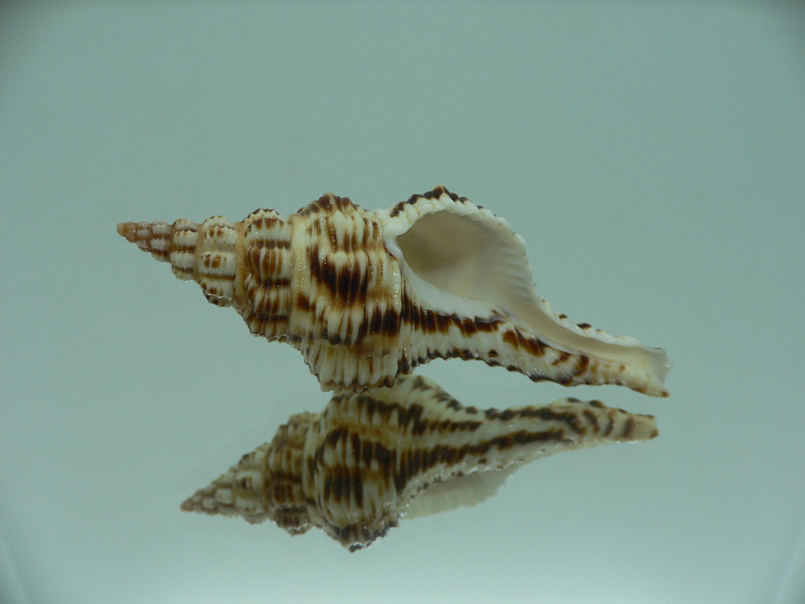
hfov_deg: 52.6
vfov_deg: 40.7
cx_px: 402
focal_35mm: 35
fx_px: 814
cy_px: 302
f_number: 2.8
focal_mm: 4.6
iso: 80
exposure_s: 1/80
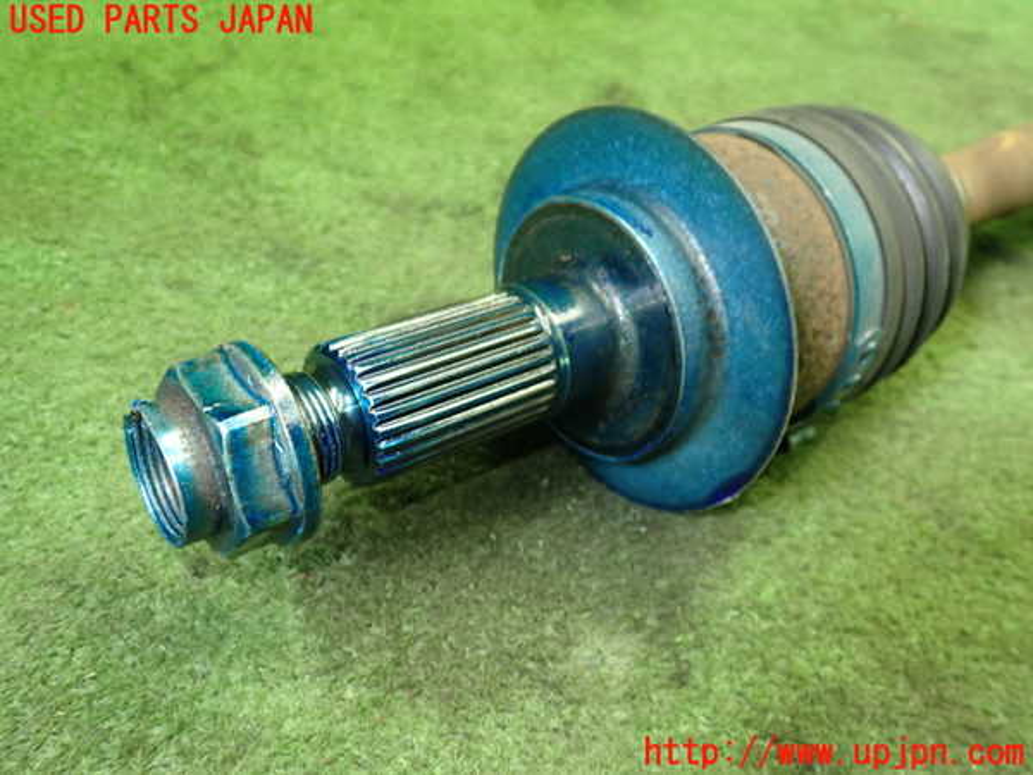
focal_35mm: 32
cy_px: 388
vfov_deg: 44.2
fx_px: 955
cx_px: 516
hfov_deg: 56.8
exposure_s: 1/30
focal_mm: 5.79
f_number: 2.4
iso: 400
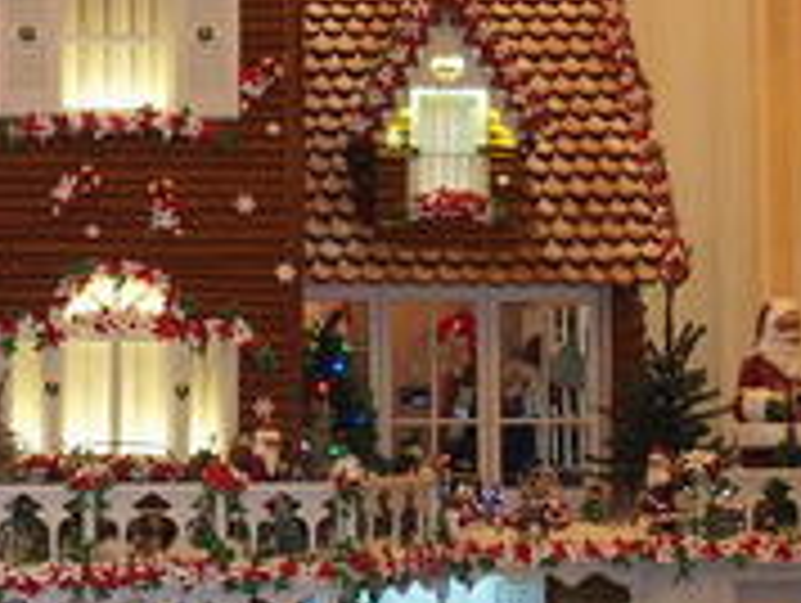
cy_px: 207
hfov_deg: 19.5
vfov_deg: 15.4
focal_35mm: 96
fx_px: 2224
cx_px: -81
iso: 800
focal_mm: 8.1
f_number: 2.8
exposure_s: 1/40
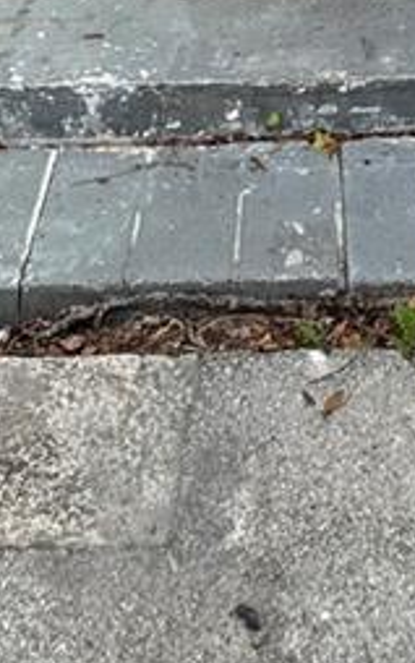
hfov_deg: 18.5
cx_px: 329
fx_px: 1265
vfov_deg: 18.1
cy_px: -702
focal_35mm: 70
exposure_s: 1/646
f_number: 2.2
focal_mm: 2.22
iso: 40
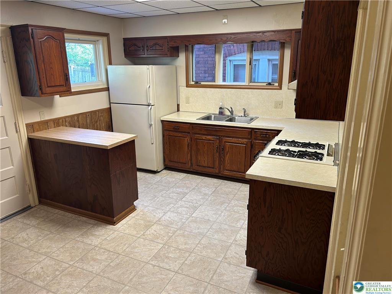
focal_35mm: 26
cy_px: 147
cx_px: 196
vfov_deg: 53.1
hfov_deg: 67.3
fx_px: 294
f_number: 1.5
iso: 80
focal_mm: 5.7
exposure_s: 1/60
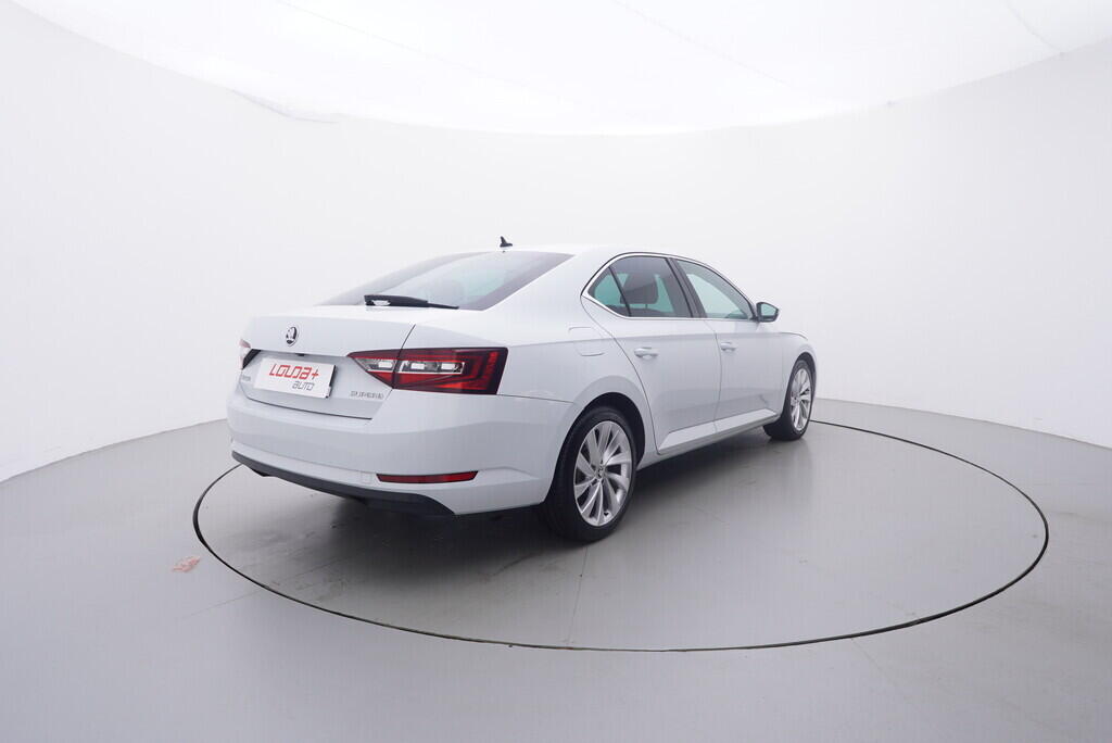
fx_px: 695
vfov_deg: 56.2
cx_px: 556
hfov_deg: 77.3
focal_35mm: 22
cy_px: 372
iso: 200
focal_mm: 15
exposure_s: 1/80
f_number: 5
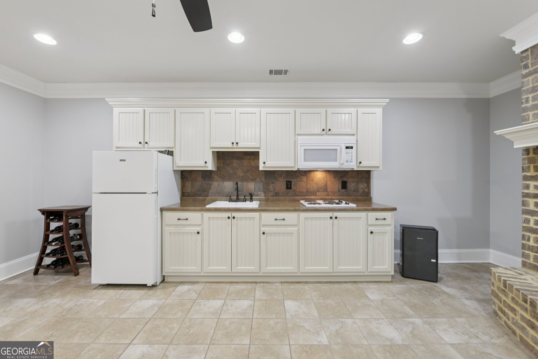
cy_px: 180
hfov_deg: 104.3
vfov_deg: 81.2
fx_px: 209
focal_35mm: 14
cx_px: 269
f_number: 8
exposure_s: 1/13
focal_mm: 14
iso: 400
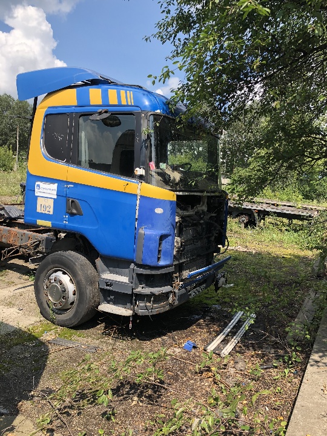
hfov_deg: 49.7
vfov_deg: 63.4
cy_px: 218
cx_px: 164
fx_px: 353
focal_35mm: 28
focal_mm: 3.99
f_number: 1.8
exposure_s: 1/960
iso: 20
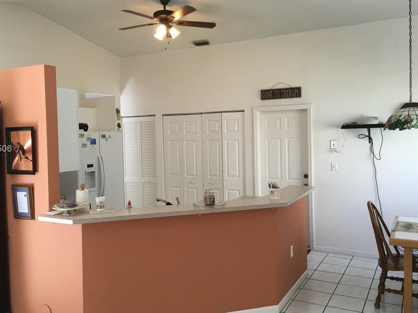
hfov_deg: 55.3
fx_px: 398
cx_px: 202
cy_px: 149
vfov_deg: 42.9
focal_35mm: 33
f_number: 2.2
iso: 25
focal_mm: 4.15
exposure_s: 1/40
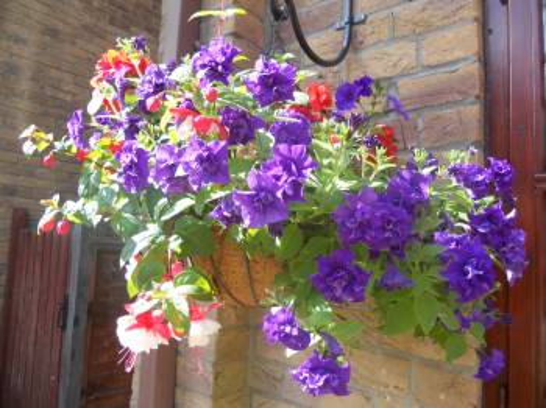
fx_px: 426
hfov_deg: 65.4
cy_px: 204
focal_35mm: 27
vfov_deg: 51.3
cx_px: 273
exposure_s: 1/160
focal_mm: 4.9
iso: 80
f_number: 3.2
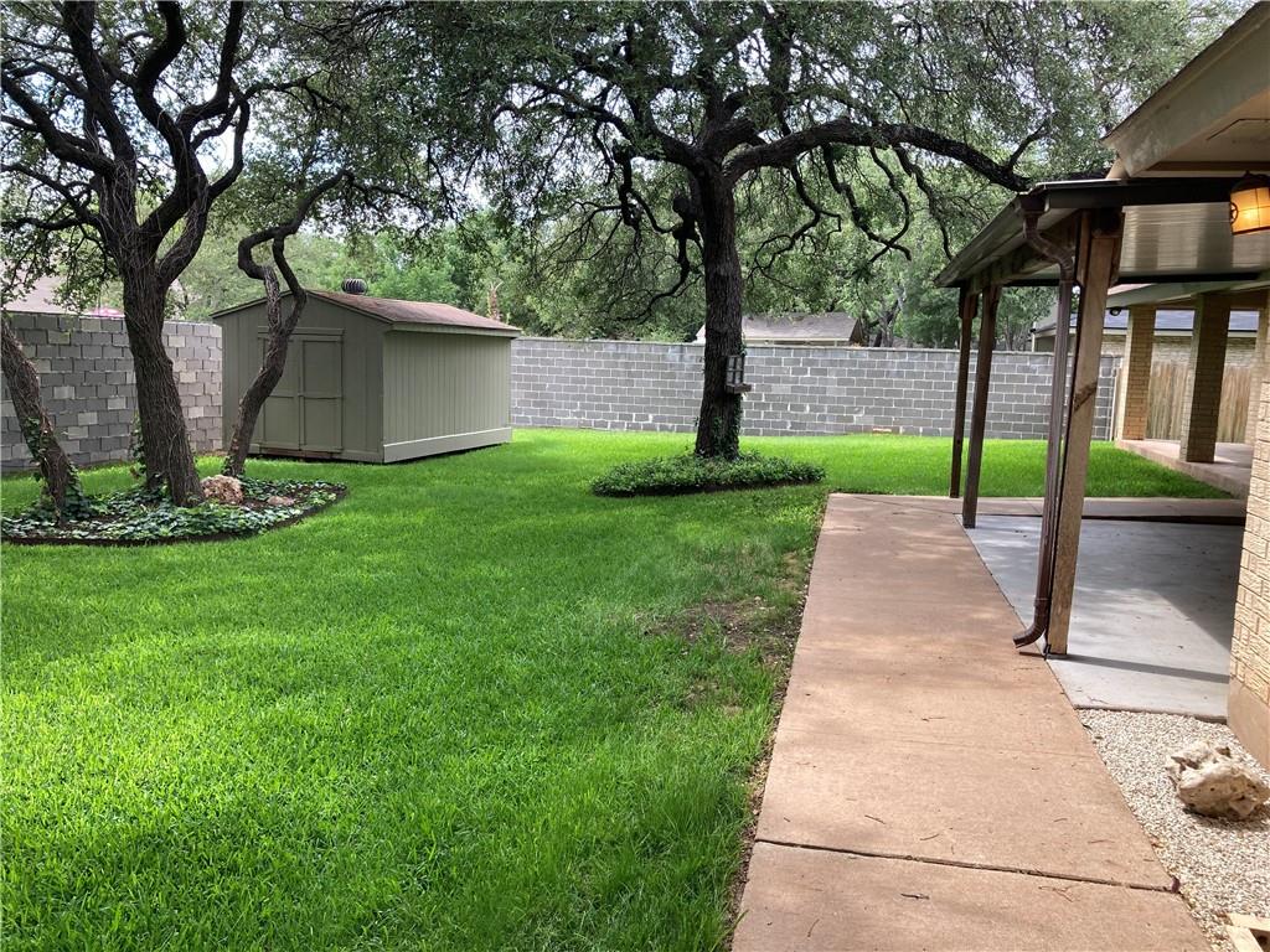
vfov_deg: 49.7
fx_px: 1027
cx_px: 635
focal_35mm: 28
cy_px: 476
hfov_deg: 63.4
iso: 20
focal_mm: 3.99
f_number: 1.8
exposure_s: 1/316
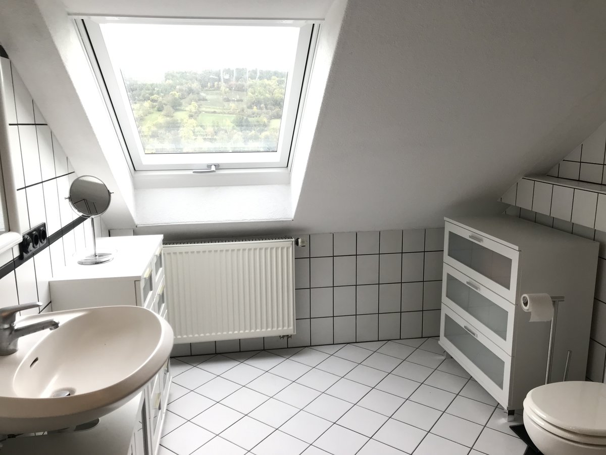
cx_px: 303
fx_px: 490
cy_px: 228
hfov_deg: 63.4
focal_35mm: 28
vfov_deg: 49.7
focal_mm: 3.99
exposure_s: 1/100
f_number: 1.8
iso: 40
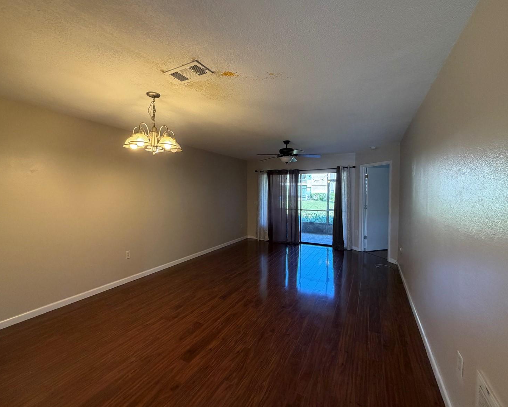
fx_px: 225
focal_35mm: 15
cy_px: 198
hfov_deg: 96.8
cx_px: 259
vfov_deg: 84.0
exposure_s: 1/60
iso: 160
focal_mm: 2.22
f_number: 2.2
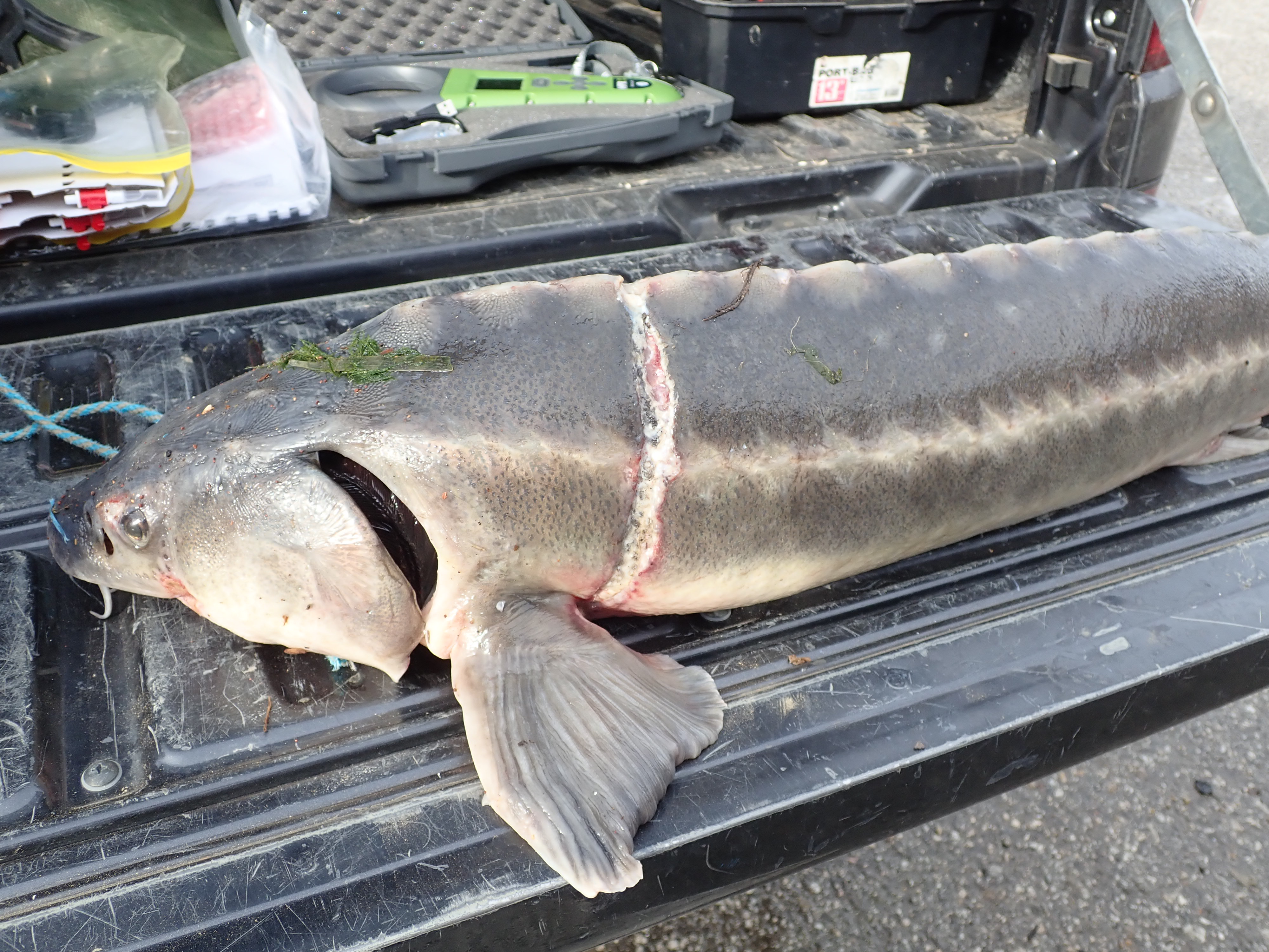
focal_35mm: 30
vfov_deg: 46.8
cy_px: 476
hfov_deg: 60.0
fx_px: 1100
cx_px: 634
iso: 100
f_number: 3.2
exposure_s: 1/250
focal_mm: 5.5
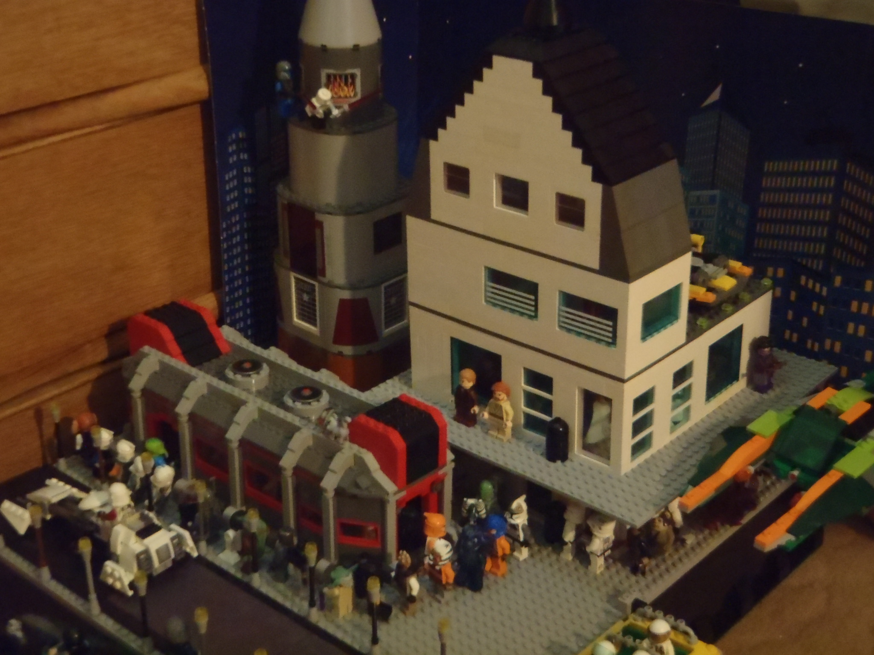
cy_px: 328
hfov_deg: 38.9
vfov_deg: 29.7
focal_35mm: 49
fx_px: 1237
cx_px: 437
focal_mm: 8.89
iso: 800
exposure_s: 1/8
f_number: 4.4
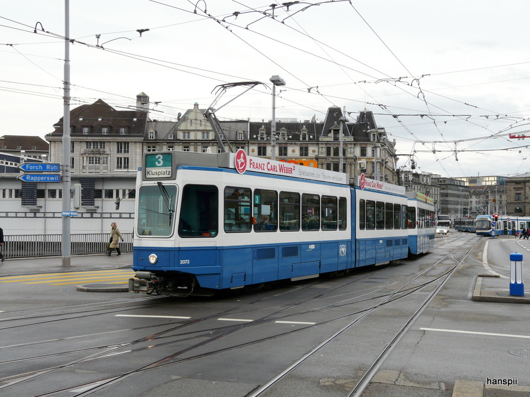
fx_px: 704
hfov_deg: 41.2
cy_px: 198
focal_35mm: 46
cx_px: 265
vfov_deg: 31.5
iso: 100
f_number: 4
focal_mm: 7.5
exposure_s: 1/250
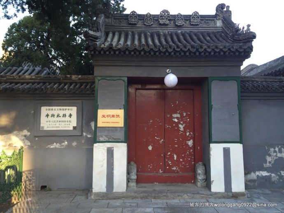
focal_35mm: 29
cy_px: 106
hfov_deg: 61.7
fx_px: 238
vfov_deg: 48.2
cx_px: 142
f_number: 2.2
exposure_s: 1/100
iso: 50
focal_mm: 4.15
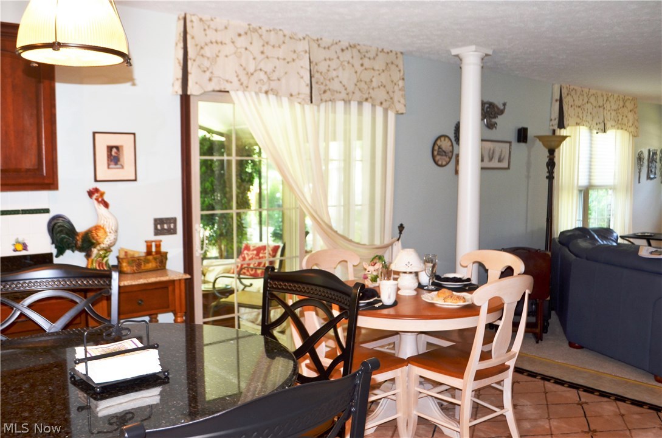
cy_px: 219
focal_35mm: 33
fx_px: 606
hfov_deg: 57.3
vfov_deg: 39.8
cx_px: 331
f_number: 5.6
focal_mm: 22
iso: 200
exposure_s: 1/30
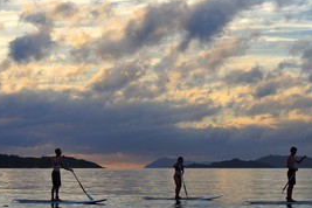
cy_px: 138
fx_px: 1023
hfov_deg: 17.2
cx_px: 235
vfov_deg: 11.6
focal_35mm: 118
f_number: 10
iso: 400
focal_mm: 75
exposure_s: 1/320
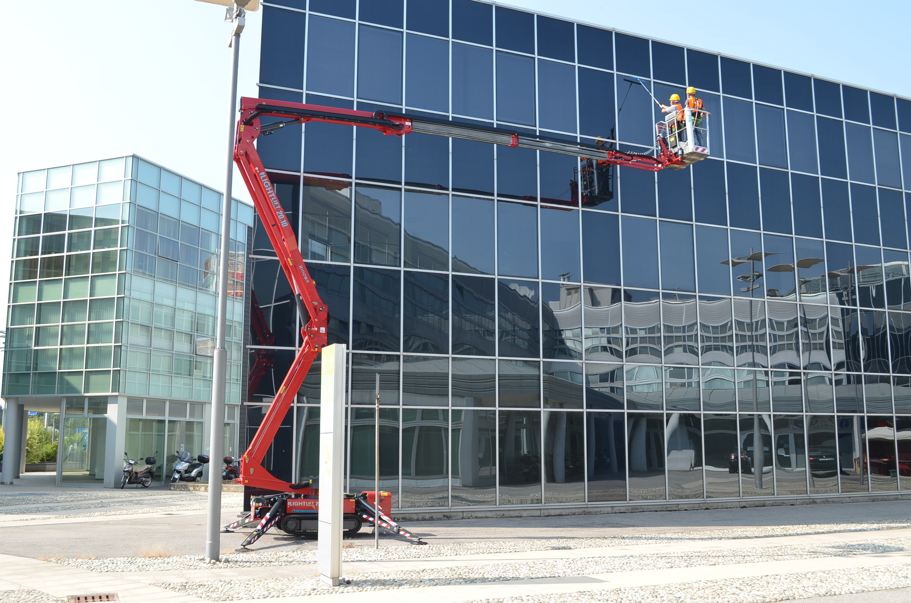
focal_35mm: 36
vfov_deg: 36.7
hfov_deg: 53.2
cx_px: 456
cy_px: 302
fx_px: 909
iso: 200
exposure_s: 1/250
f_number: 8
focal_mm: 24
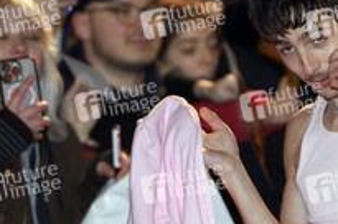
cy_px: 143
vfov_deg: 3.1
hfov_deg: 4.7
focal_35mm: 441
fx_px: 4134
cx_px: 304
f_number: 3.5
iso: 1250
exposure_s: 1/250
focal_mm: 200
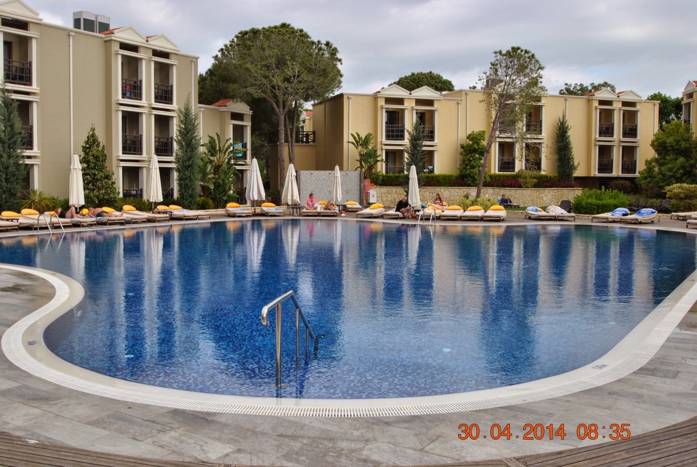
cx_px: 348
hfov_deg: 53.1
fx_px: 698
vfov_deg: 37.0
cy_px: 234
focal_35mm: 36
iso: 100
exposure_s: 1/200
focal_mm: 24
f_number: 7.1
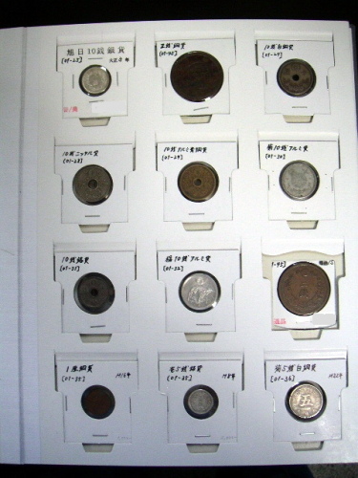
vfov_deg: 49.0
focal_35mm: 38
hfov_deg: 37.7
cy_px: 239
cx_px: 179
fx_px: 524
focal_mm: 6
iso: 100
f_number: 2.8
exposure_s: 1/30
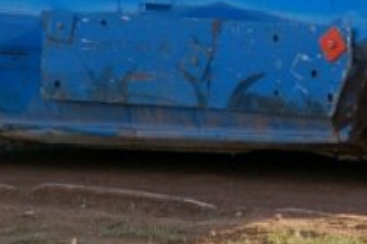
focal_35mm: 539
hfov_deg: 3.8
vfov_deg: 2.5
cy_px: -81
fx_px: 5494
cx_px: 298
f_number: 6
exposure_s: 1/500
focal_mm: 116
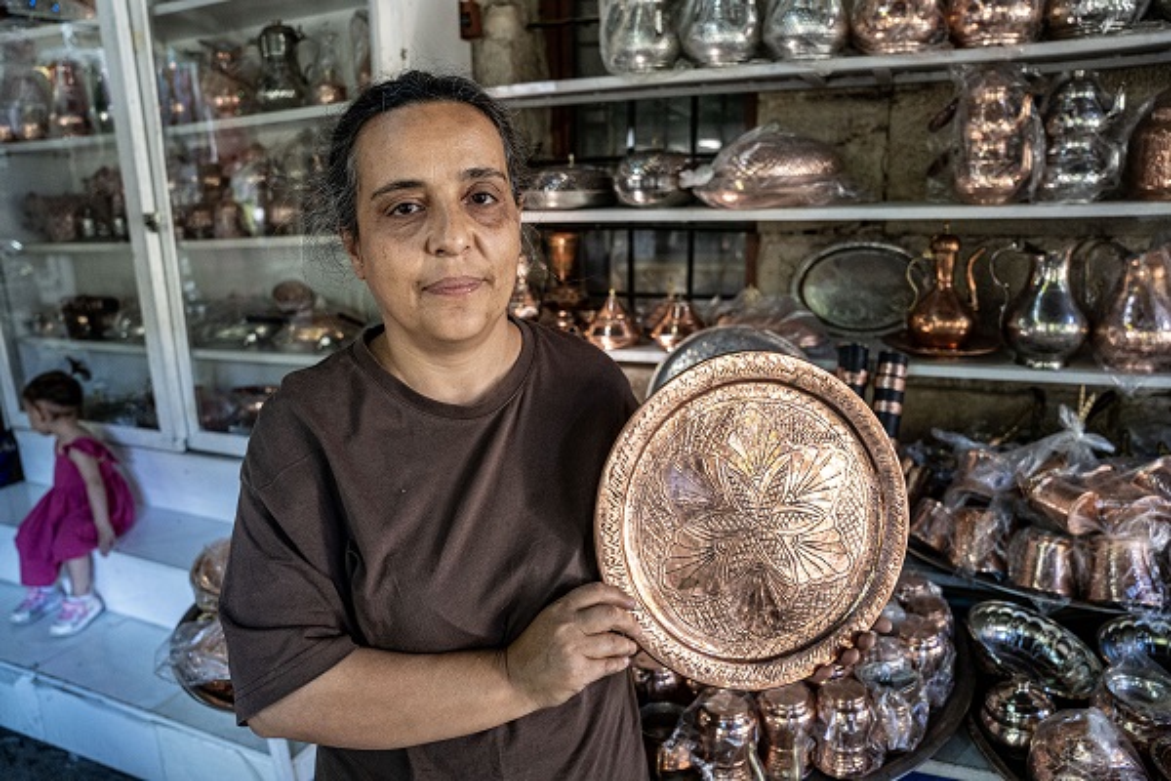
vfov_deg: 53.1
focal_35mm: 24
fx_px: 781
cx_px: 586
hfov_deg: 73.7
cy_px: 390
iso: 4000
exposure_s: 1/160
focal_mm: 24
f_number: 4
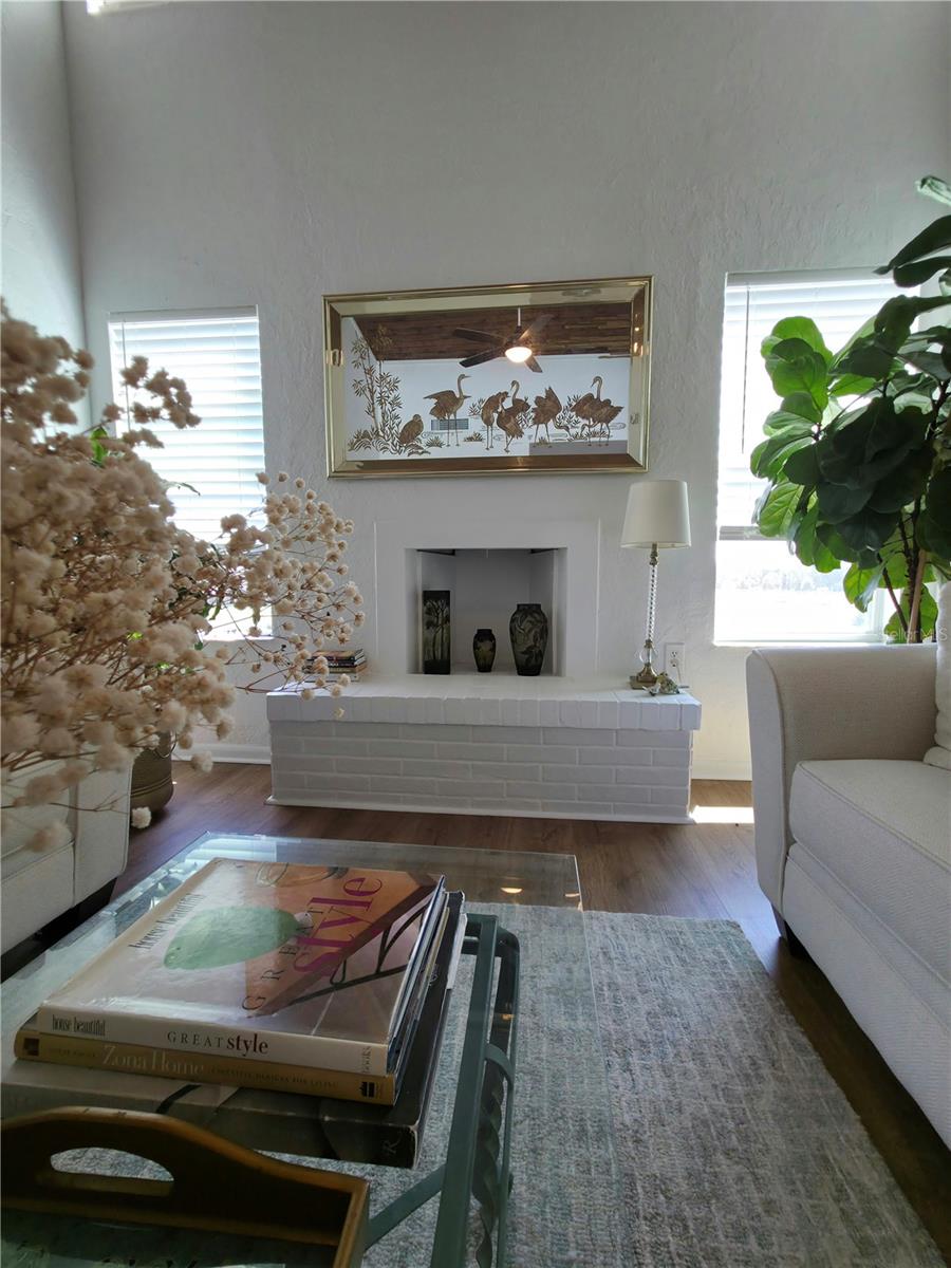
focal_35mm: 13
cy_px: 634
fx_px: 476
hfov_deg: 89.9
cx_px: 476
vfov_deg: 106.2
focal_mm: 2.2
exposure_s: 1/120
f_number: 1.9
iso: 64
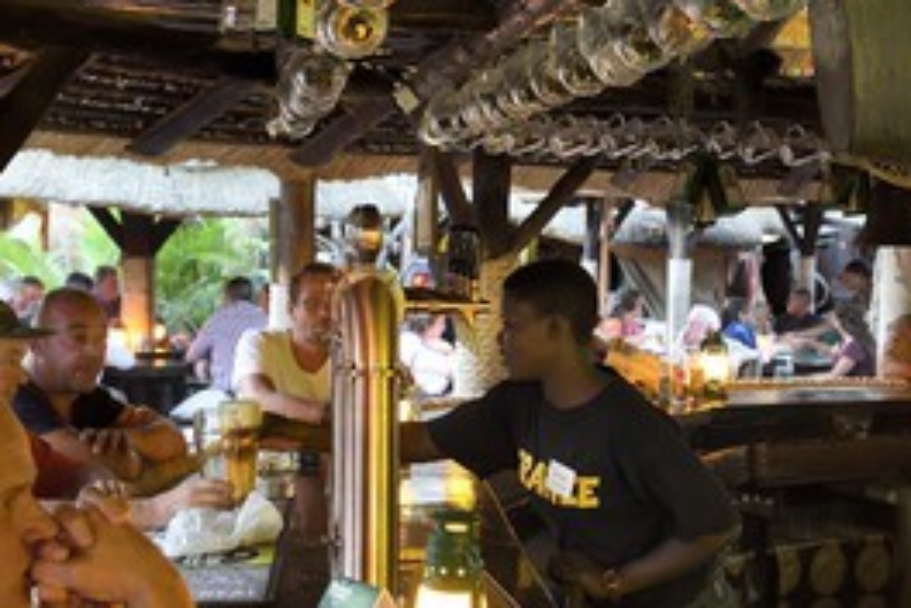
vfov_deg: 25.0
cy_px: 356
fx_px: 1366
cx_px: 414
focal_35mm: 54
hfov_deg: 36.8
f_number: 5
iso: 1600
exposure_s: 1/25
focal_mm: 34
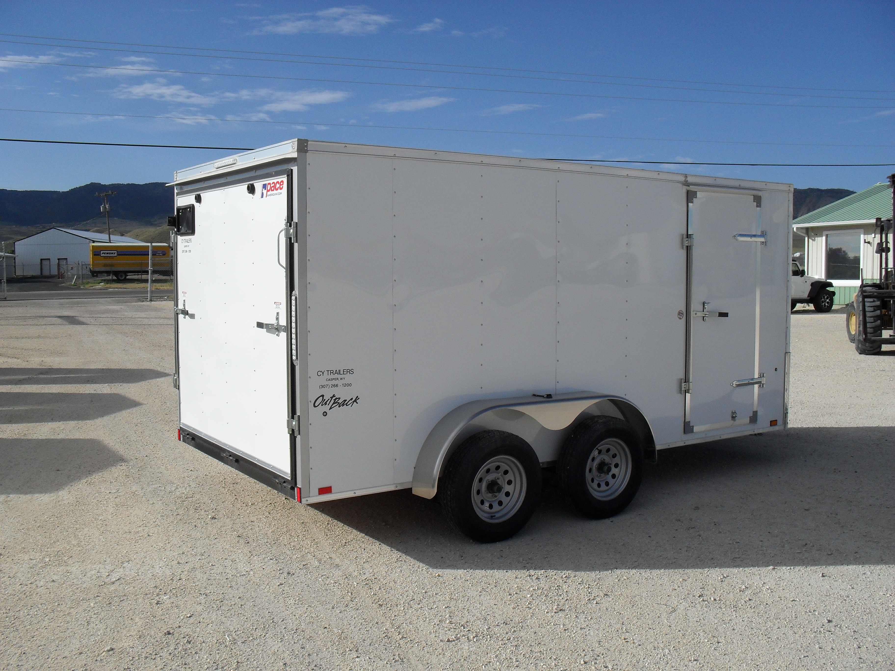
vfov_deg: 40.7
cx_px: 448
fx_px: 905
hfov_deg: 52.6
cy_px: 336
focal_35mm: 35
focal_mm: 6.3
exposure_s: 1/350
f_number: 8.4
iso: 100
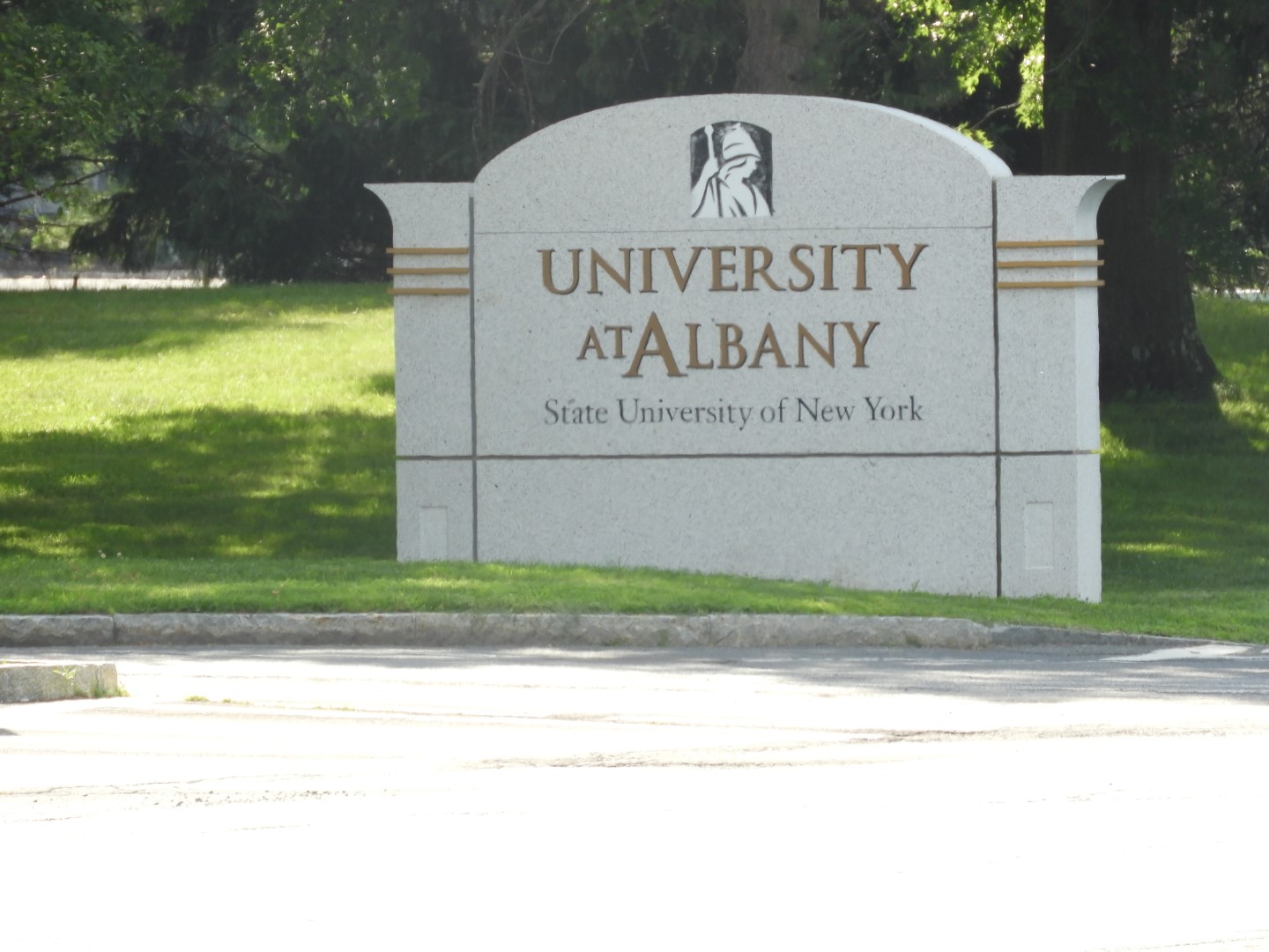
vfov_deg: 3.0
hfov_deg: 4.0
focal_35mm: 500
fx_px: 18330
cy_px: 476
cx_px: 634
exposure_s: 1/250
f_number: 5.6
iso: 180
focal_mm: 89.6
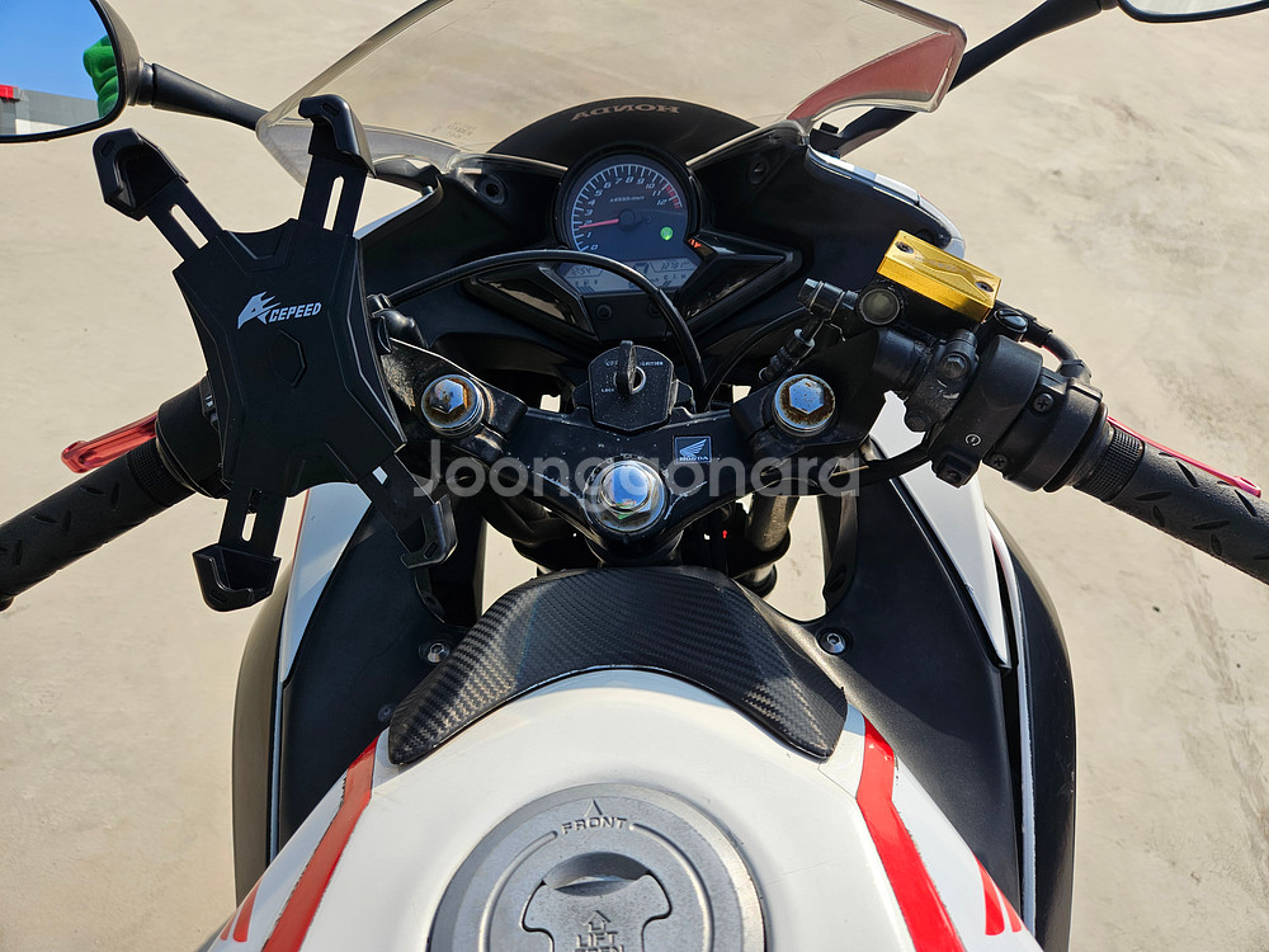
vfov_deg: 58.9
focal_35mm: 23
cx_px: 634
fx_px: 843
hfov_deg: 73.9
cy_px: 476
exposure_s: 1/2000
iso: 32
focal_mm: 5.4
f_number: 1.8
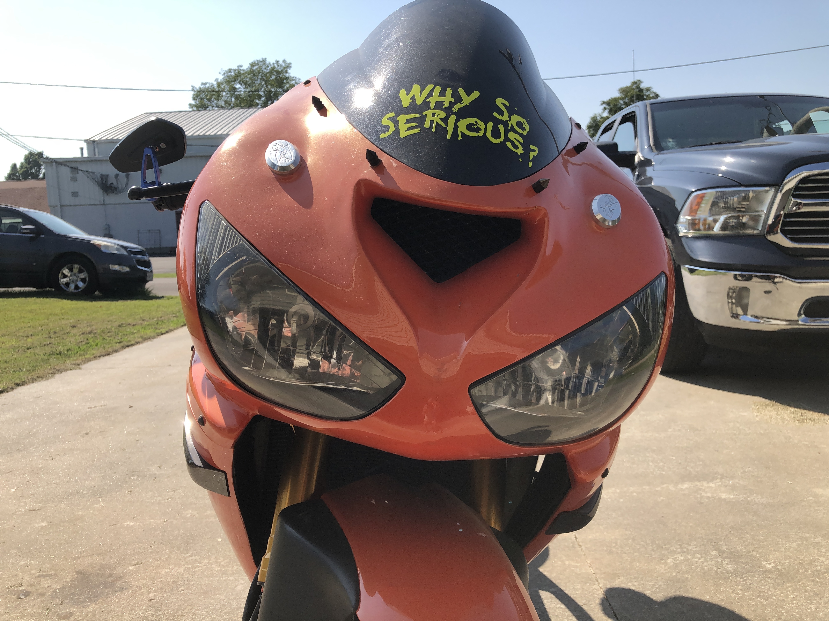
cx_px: 414
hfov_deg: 63.4
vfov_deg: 49.7
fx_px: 671
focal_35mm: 28
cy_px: 310
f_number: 1.8
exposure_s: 1/1779
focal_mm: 3.99
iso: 20
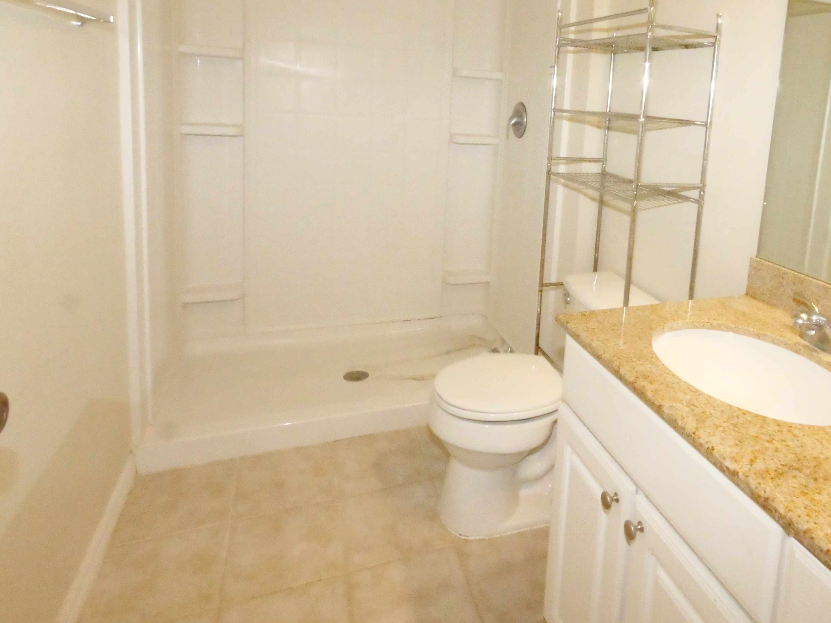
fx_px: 528
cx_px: 542
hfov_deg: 74.4
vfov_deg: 58.8
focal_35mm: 22
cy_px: 180
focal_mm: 7
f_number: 20
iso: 12800
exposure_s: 1/100
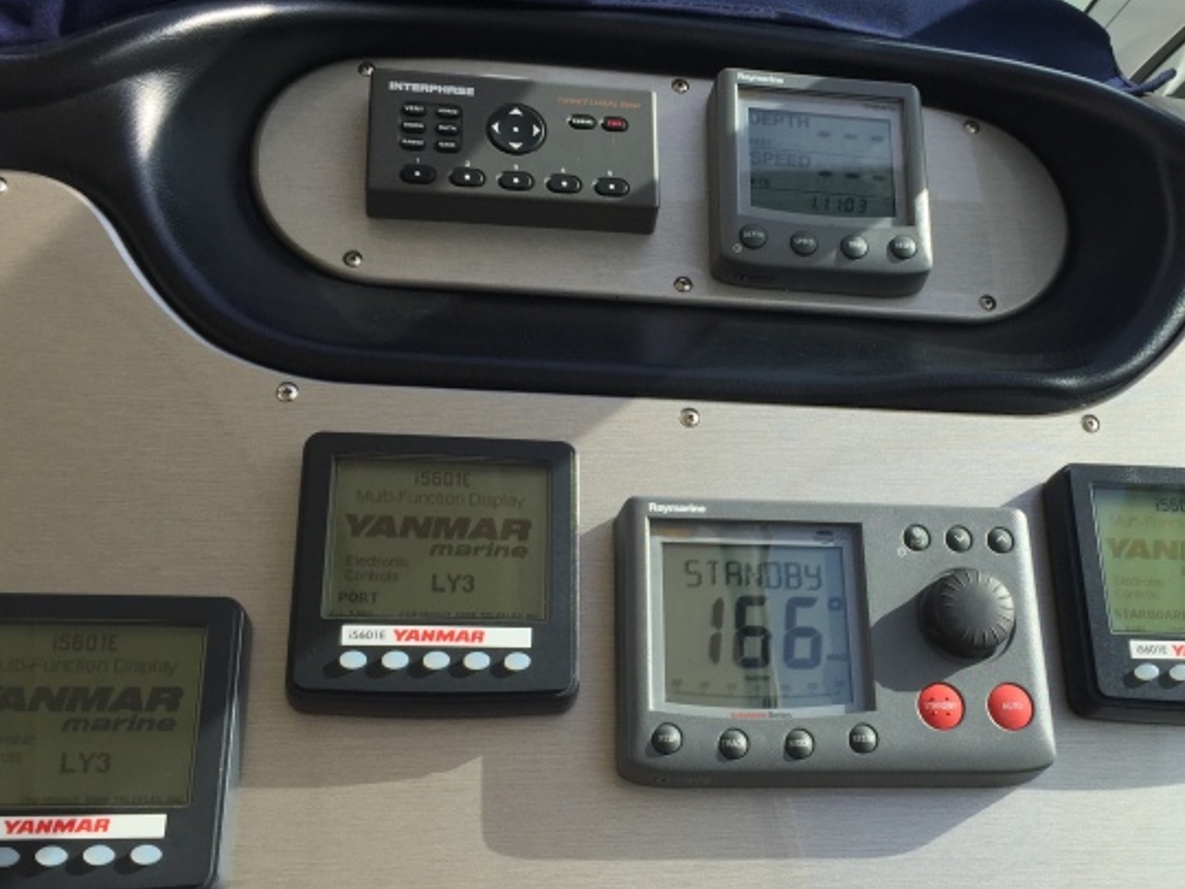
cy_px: 476
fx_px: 1472
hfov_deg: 43.5
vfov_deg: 33.6
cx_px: 744
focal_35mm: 43
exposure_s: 1/1364
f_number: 2.2
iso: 32
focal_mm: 4.15
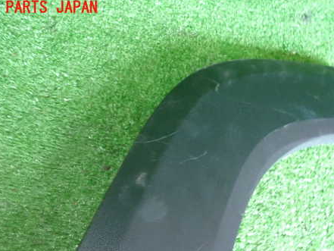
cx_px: 187
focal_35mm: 34
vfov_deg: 41.2
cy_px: 169
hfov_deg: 53.8
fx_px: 328
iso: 800
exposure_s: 1/13
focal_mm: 4.5
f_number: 5.6
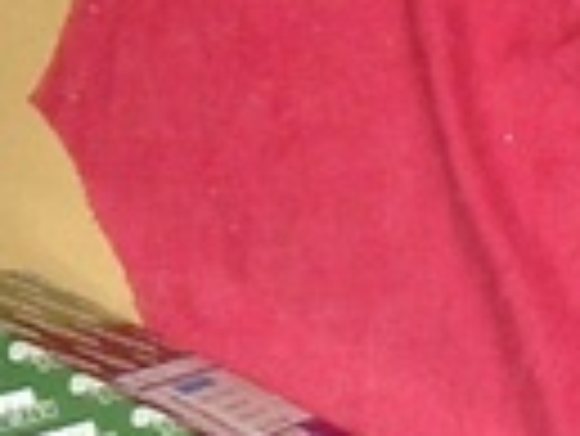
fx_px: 3002
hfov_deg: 10.8
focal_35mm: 179
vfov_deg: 8.2
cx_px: 782
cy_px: -45
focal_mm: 7.5
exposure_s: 1/30
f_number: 3.2
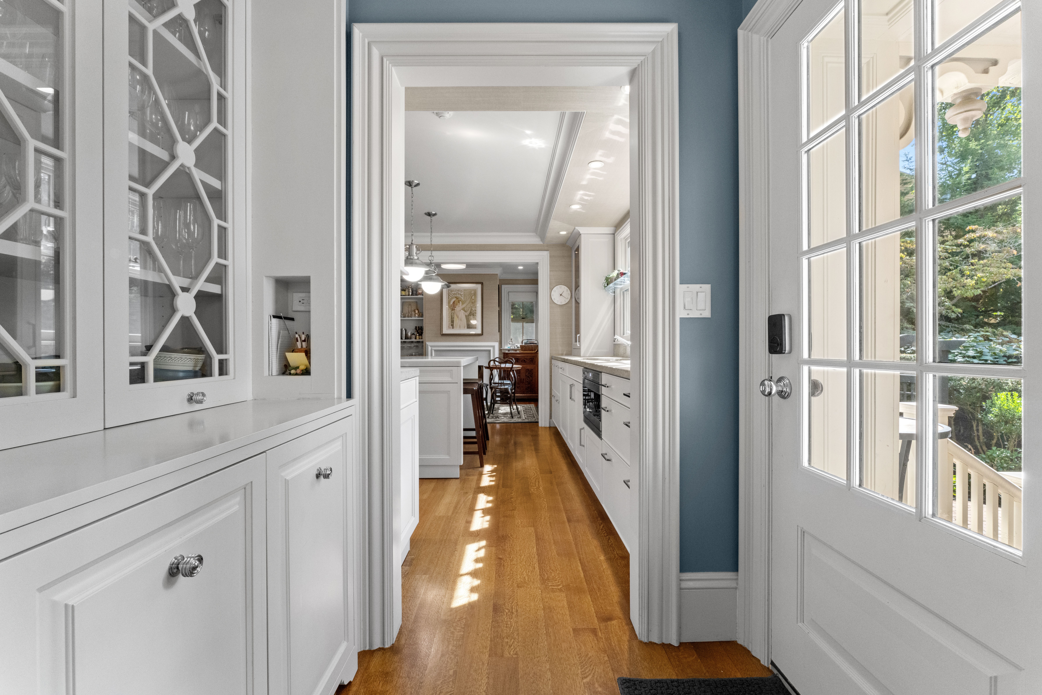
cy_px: 348
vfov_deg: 78.8
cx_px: 521
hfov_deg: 101.9
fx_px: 423
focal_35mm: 15
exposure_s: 1/25
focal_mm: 14.6
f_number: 11
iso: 2500
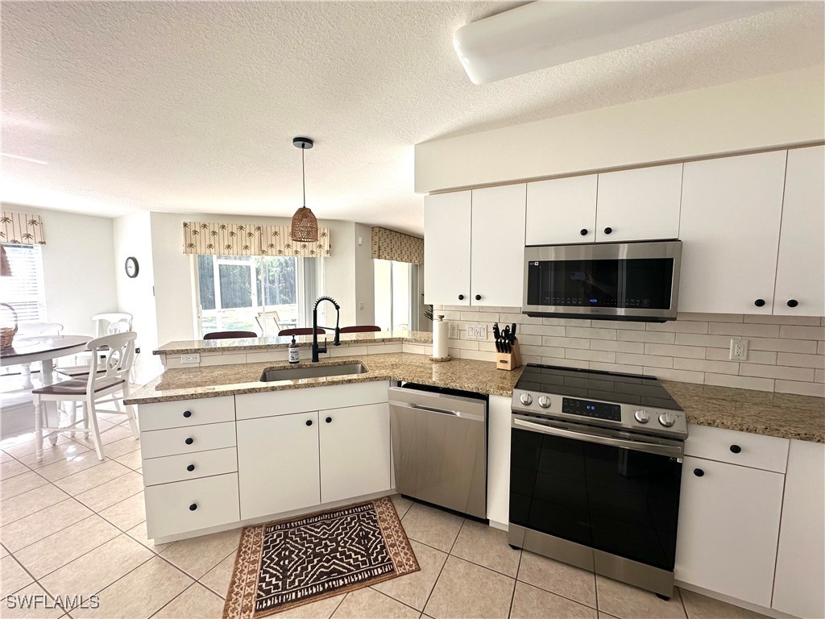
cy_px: 310
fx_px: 334
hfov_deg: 102.1
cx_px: 412
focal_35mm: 14
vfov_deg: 85.7
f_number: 2.2
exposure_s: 1/99
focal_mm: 2.22
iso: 50
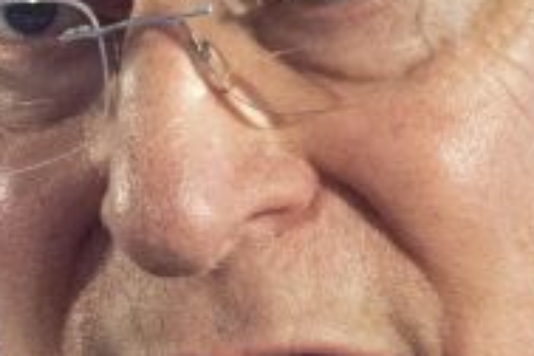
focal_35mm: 1174
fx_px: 17413
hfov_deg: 1.8
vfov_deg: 1.2
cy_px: 295
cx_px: 280
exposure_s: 1/160
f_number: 9
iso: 3200
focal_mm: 185
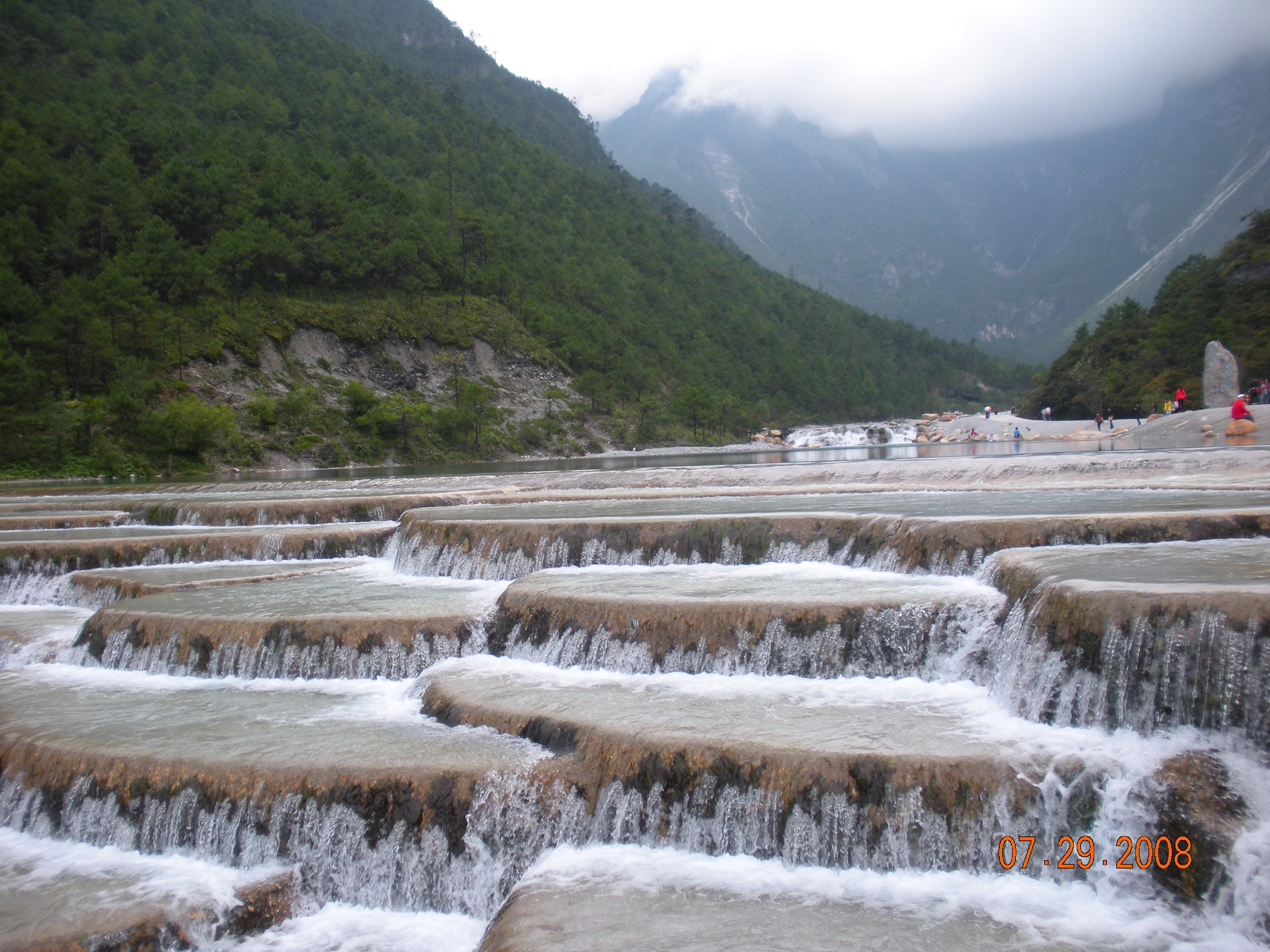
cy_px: 476
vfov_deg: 39.7
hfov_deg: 51.4
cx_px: 635
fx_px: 1321
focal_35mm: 36
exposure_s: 1/314
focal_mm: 6.3
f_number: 3.5
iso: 64
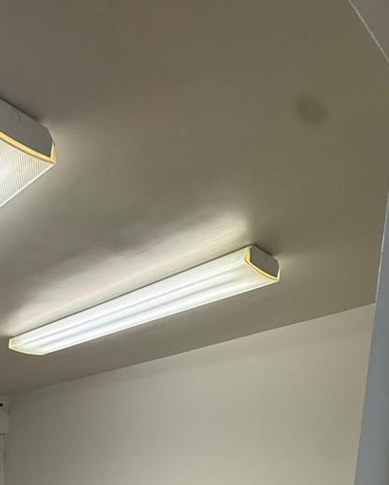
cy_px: 562
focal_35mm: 32
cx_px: -23
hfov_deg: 39.0
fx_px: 460
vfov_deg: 41.2
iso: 160
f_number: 2.2
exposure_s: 1/120
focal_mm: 2.22
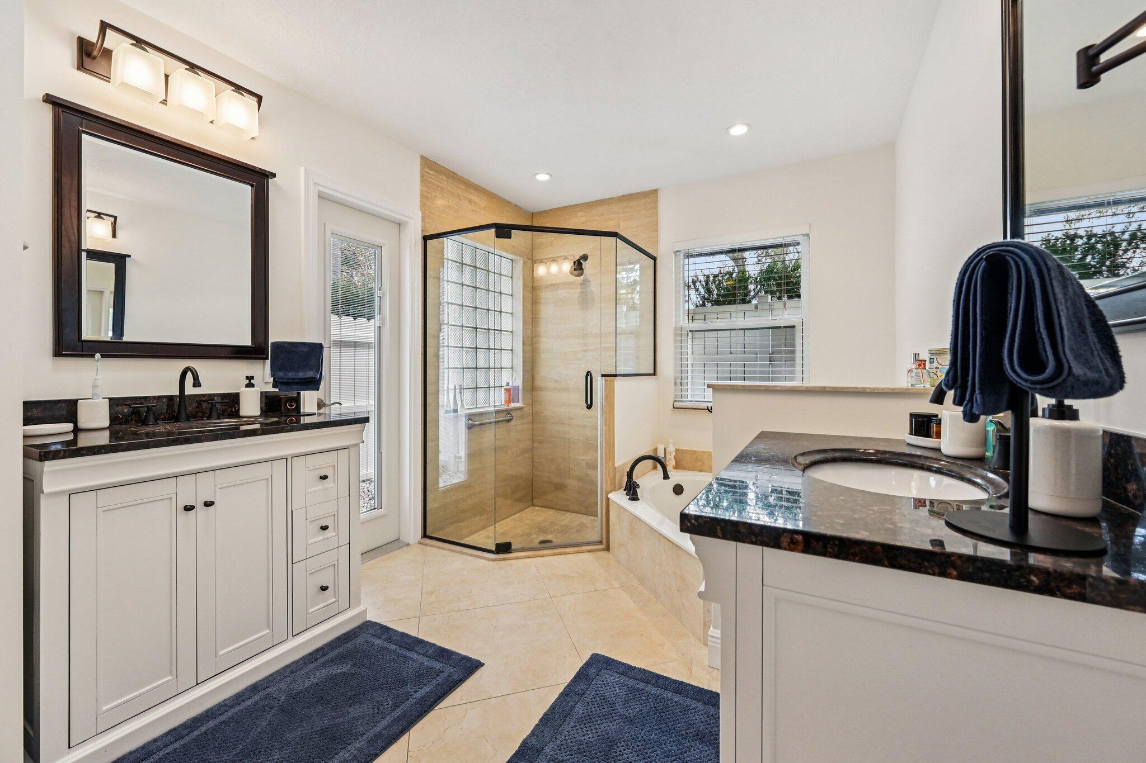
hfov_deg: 104.3
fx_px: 446
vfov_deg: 81.2
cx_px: 573
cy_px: 382
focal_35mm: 14
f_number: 8
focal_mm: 14
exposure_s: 1/160
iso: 1600
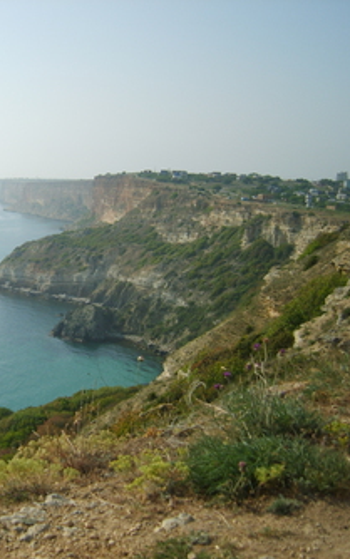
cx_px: 22
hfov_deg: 24.9
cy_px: 278
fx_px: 762
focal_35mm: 50
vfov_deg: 40.3
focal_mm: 7.4
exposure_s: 1/350
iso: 50
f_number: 7.1
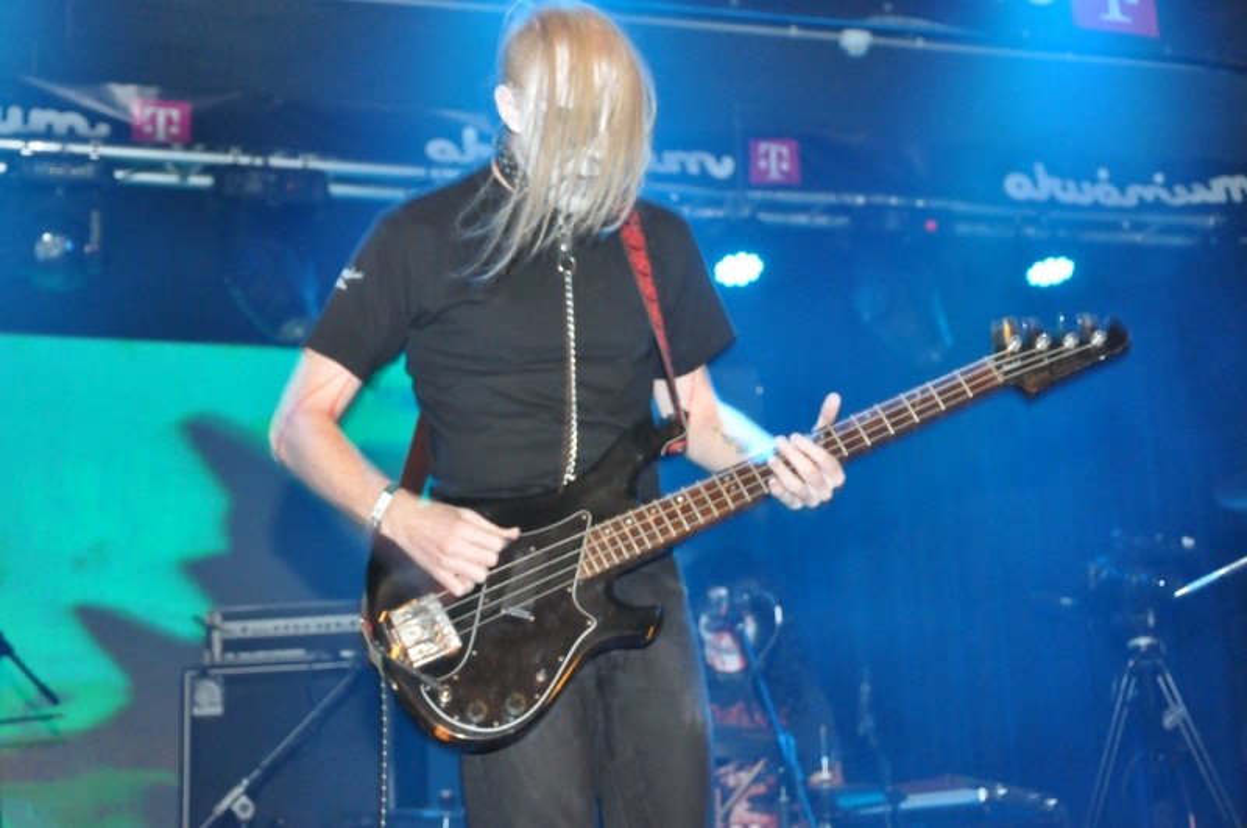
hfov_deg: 31.9
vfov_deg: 21.5
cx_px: 624
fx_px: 2179
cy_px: 414
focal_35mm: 63
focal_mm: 42
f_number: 4.8
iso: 3200
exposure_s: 1/13
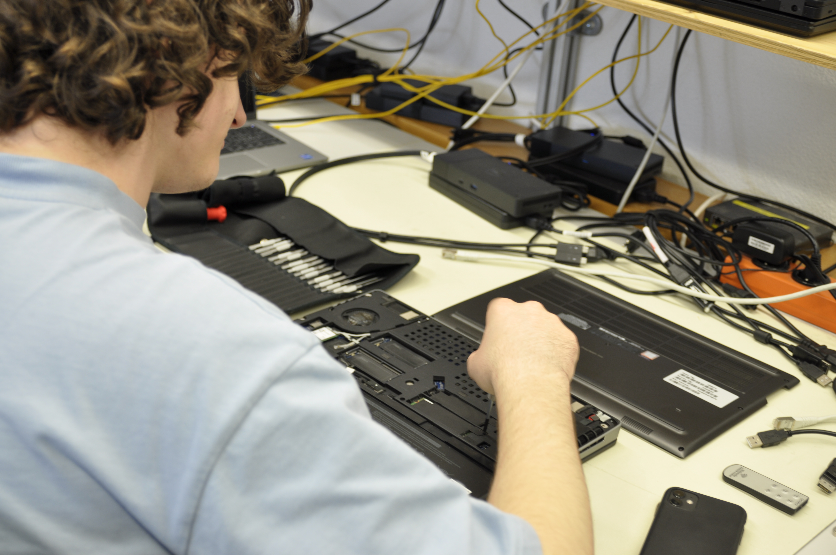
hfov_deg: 38.9
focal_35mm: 51
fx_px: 1183
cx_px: 418
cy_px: 278
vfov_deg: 26.4
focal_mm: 34
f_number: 3.5
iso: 200
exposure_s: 1/15
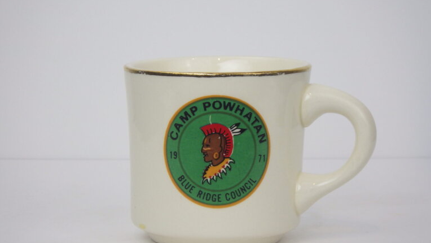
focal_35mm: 126
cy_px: 127
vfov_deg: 9.6
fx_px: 1440
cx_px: 216
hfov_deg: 17.0
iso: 125
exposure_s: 1/80
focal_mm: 20.6
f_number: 5.2
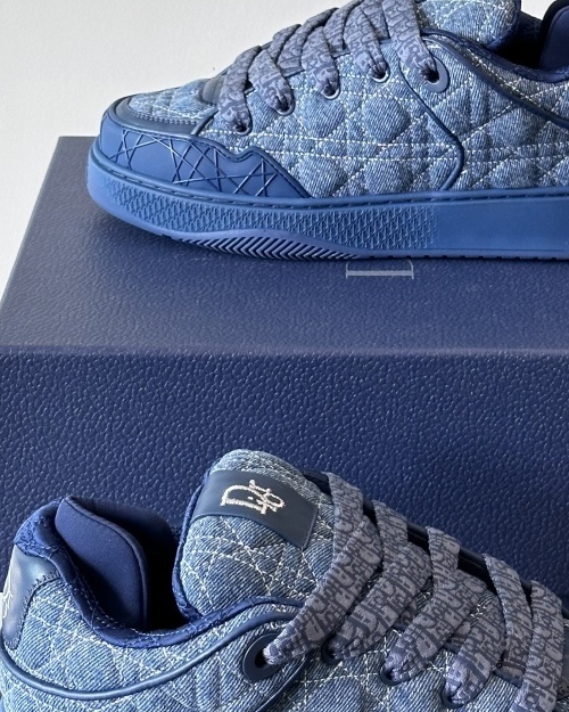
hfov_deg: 14.3
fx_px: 2273
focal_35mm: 108
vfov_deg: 17.7
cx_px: 357
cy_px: 186
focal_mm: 6.86
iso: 80
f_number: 1.78
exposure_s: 1/157
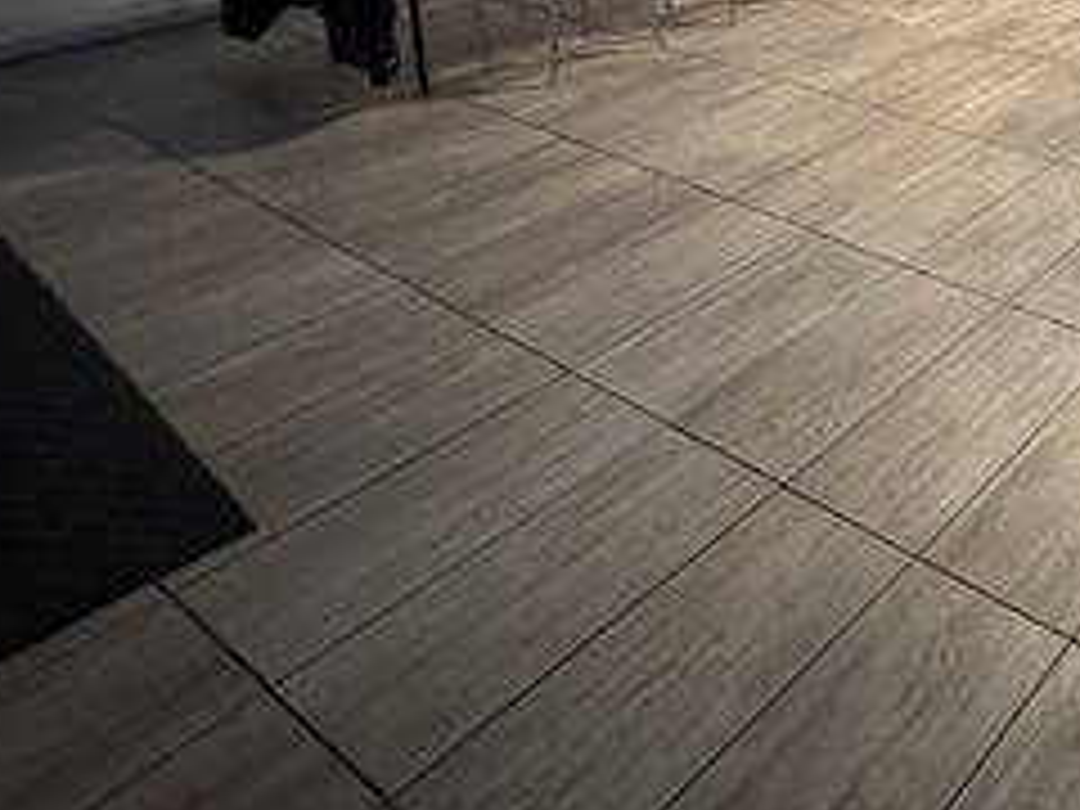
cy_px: -112
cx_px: 1206
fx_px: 1092
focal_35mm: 35
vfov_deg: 34.3
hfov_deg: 41.3
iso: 1250
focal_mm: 2.22
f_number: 2.2
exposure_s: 1/40
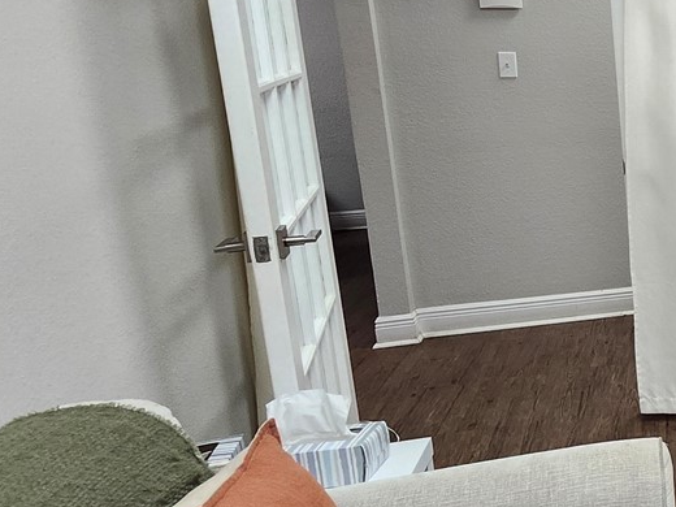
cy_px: 179
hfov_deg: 30.1
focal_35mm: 40
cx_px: 982
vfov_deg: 35.7
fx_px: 781
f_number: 2.2
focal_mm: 1.74
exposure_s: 1/60
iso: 160
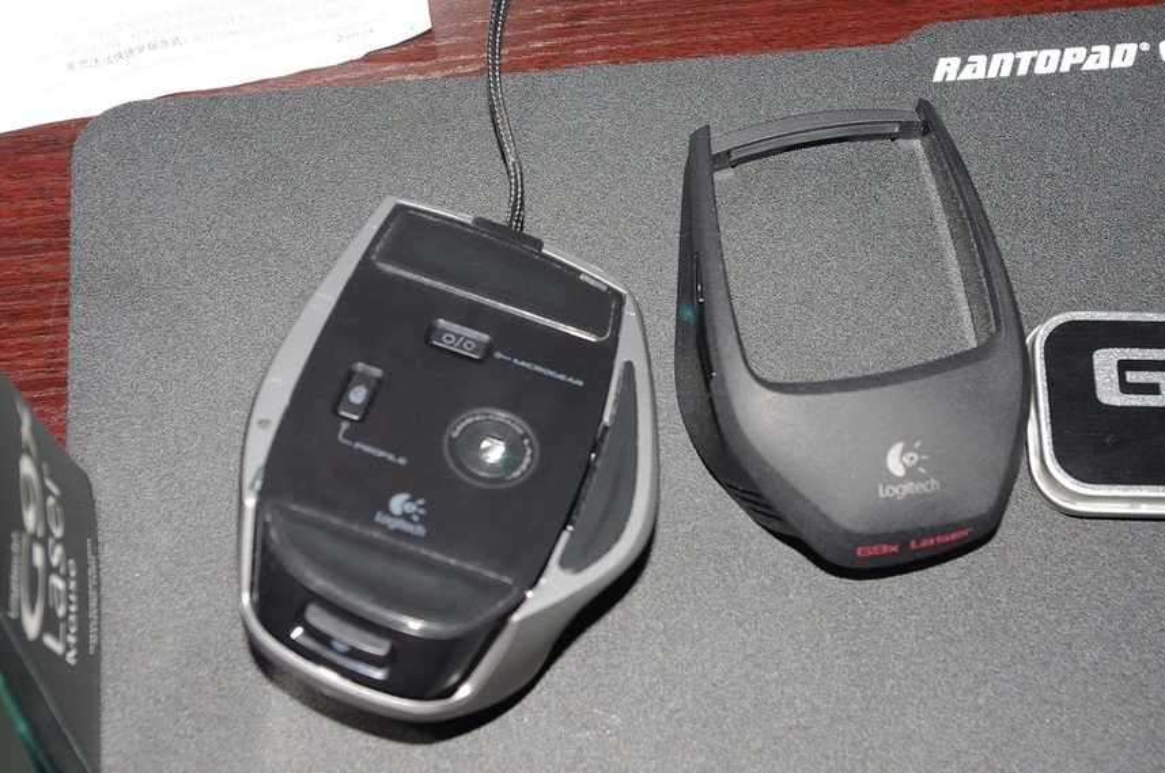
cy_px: 386
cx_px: 582
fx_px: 1842
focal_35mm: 57
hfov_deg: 35.1
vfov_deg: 23.7
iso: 400
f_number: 7.1
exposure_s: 1/30
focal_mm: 37.5
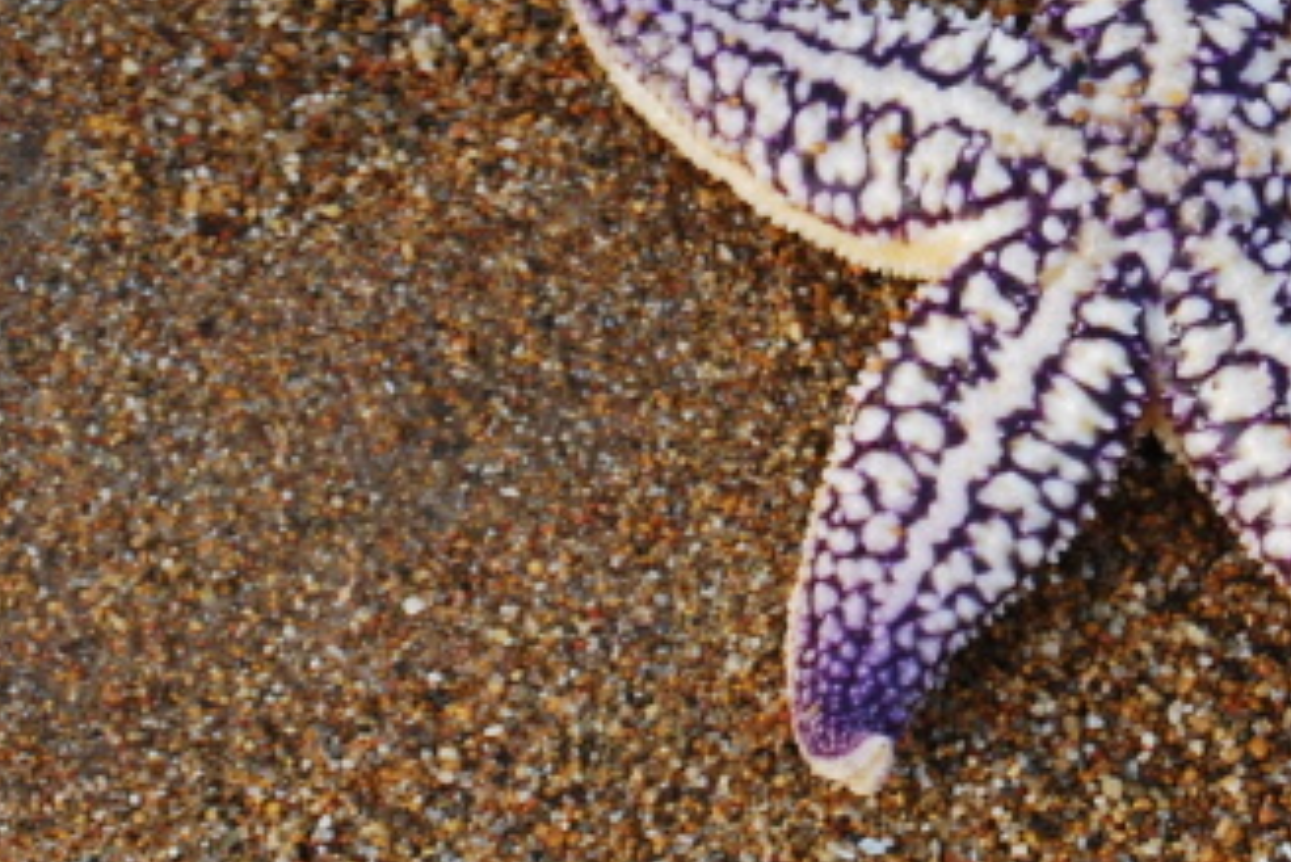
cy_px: 120
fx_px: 9240
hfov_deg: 8.0
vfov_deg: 5.3
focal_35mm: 258
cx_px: 866
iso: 200
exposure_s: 1/100
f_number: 5.6
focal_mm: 55
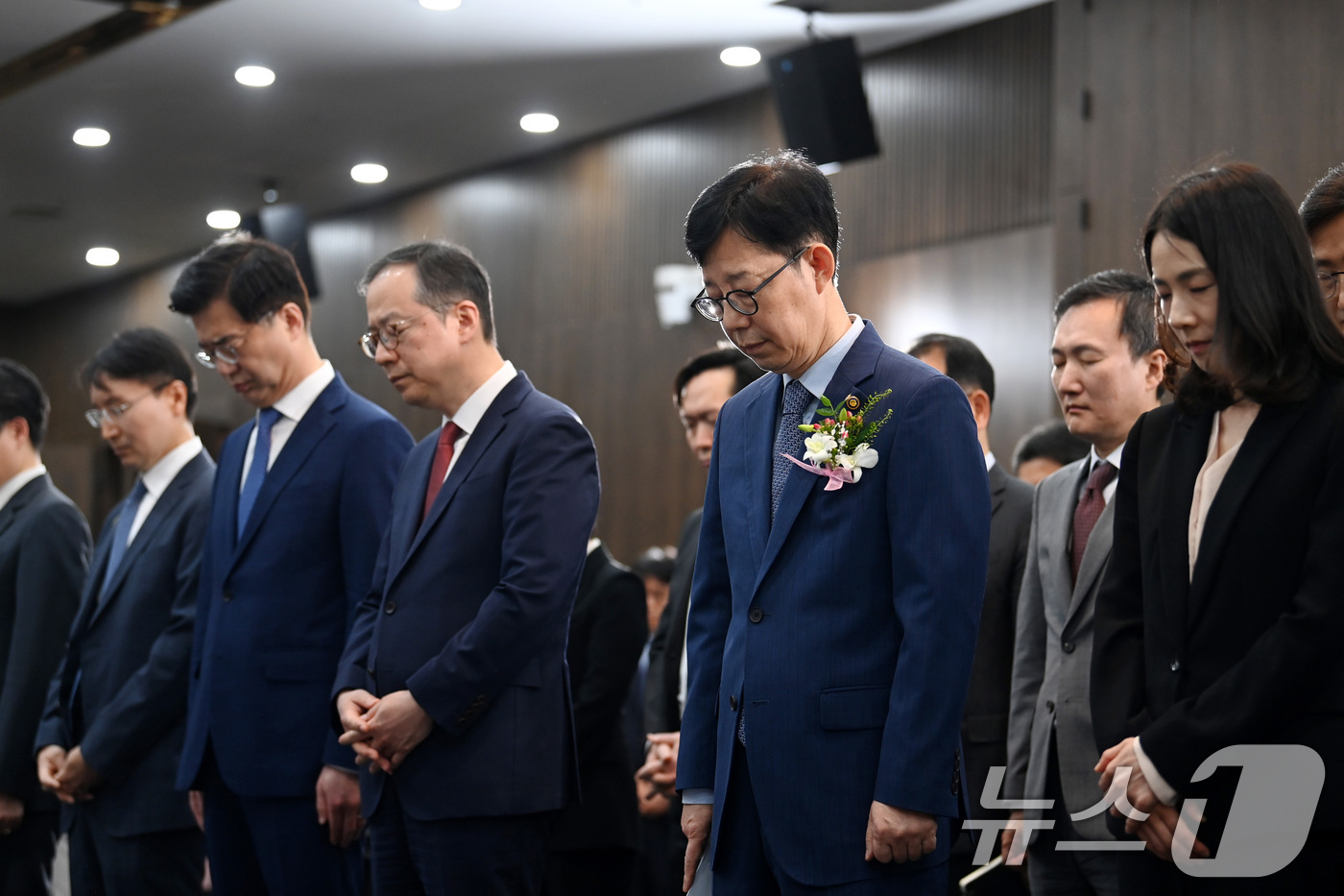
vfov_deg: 16.6
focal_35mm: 82
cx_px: 672
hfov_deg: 24.8
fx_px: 3061
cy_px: 448
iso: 1600
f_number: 3.2
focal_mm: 82
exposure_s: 1/400
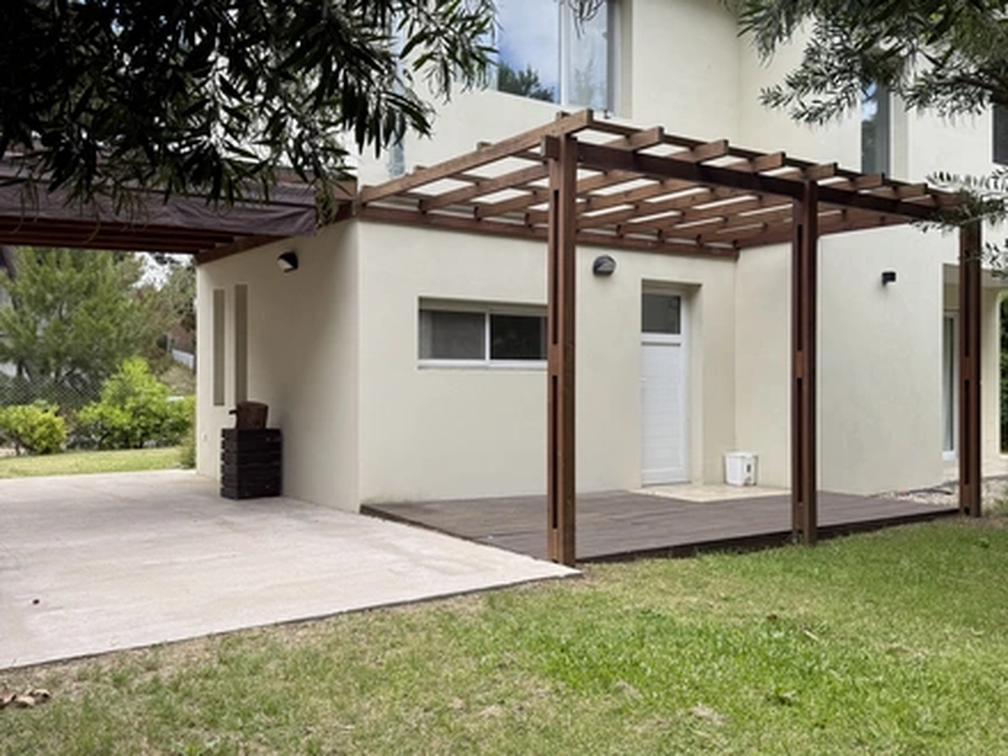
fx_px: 699
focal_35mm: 24
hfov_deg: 71.6
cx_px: 504
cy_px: 378
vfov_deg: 56.8
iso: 80
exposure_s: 1/858
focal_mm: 6.76
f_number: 1.78
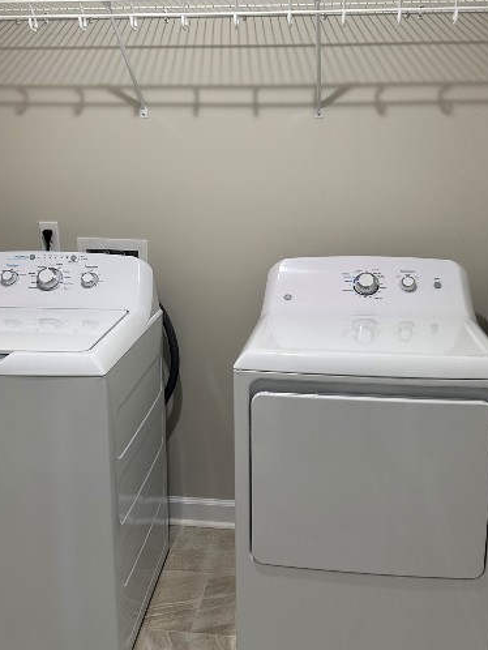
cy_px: 316
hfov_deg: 38.7
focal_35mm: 37
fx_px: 695
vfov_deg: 50.1
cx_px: 256
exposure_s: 1/60
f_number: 1.78
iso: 125
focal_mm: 6.86
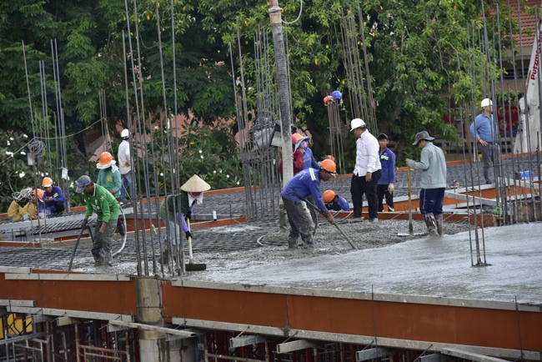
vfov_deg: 11.4
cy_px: 181
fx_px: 1807
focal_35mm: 120
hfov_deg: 17.1
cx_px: 271
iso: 400
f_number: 5
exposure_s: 1/200
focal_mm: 120
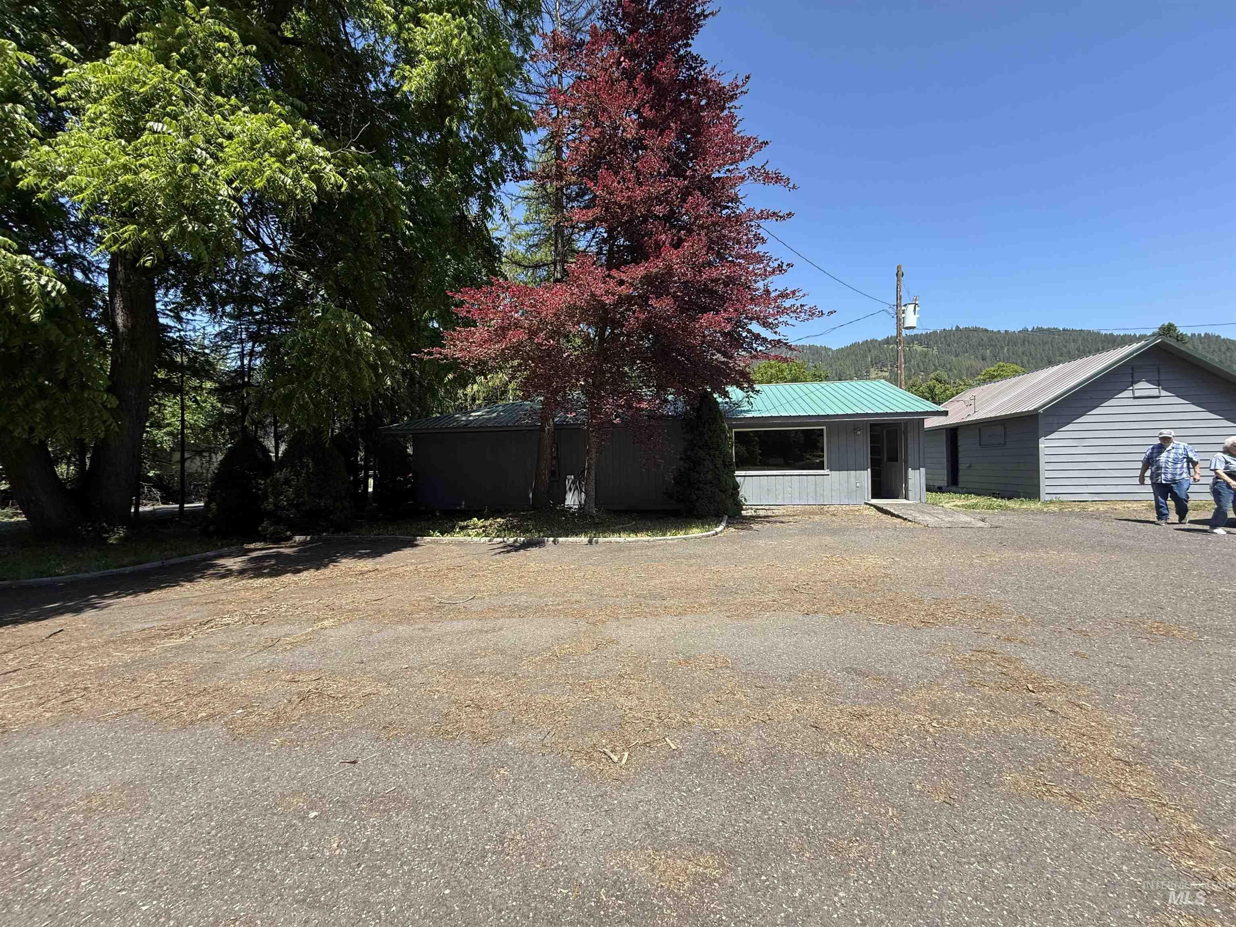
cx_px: 618
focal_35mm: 14
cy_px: 464
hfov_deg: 102.1
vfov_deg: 85.7
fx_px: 500
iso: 50
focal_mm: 2.22
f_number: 2.2
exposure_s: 1/709
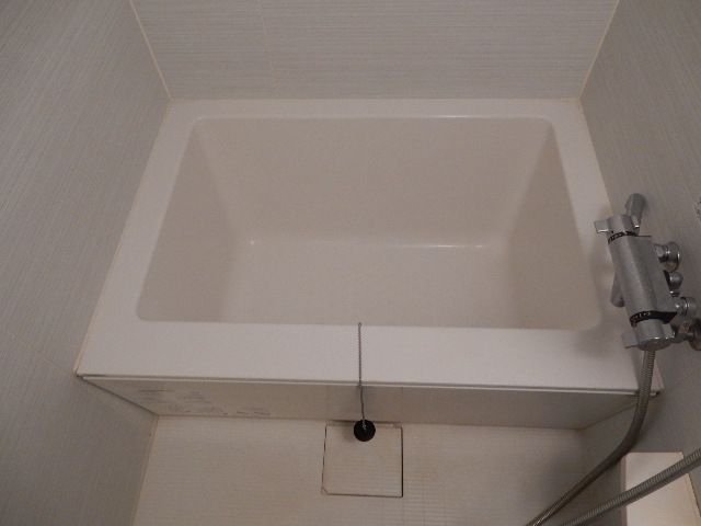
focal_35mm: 25
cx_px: 350
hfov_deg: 69.4
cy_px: 263
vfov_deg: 54.9
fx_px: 506
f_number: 3.7
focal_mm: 4.5
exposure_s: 1/30
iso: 400
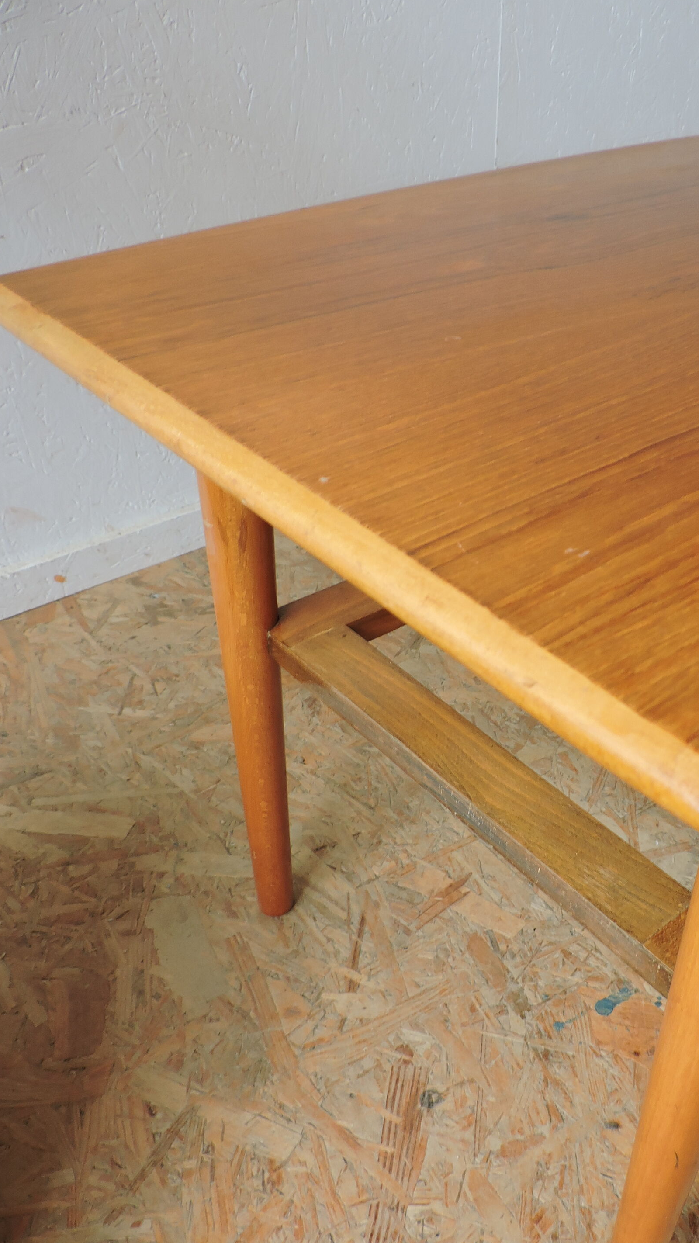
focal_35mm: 30
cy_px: 683
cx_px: 530
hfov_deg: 37.9
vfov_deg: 64.2
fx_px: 989
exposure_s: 1/30
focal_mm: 4.3
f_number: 3
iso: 160
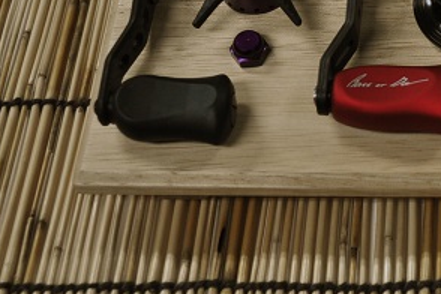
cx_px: 460
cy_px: 15
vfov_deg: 12.9
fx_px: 1286
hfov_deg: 18.8
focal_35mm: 105
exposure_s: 1/60
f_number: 4.8
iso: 500
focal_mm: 32
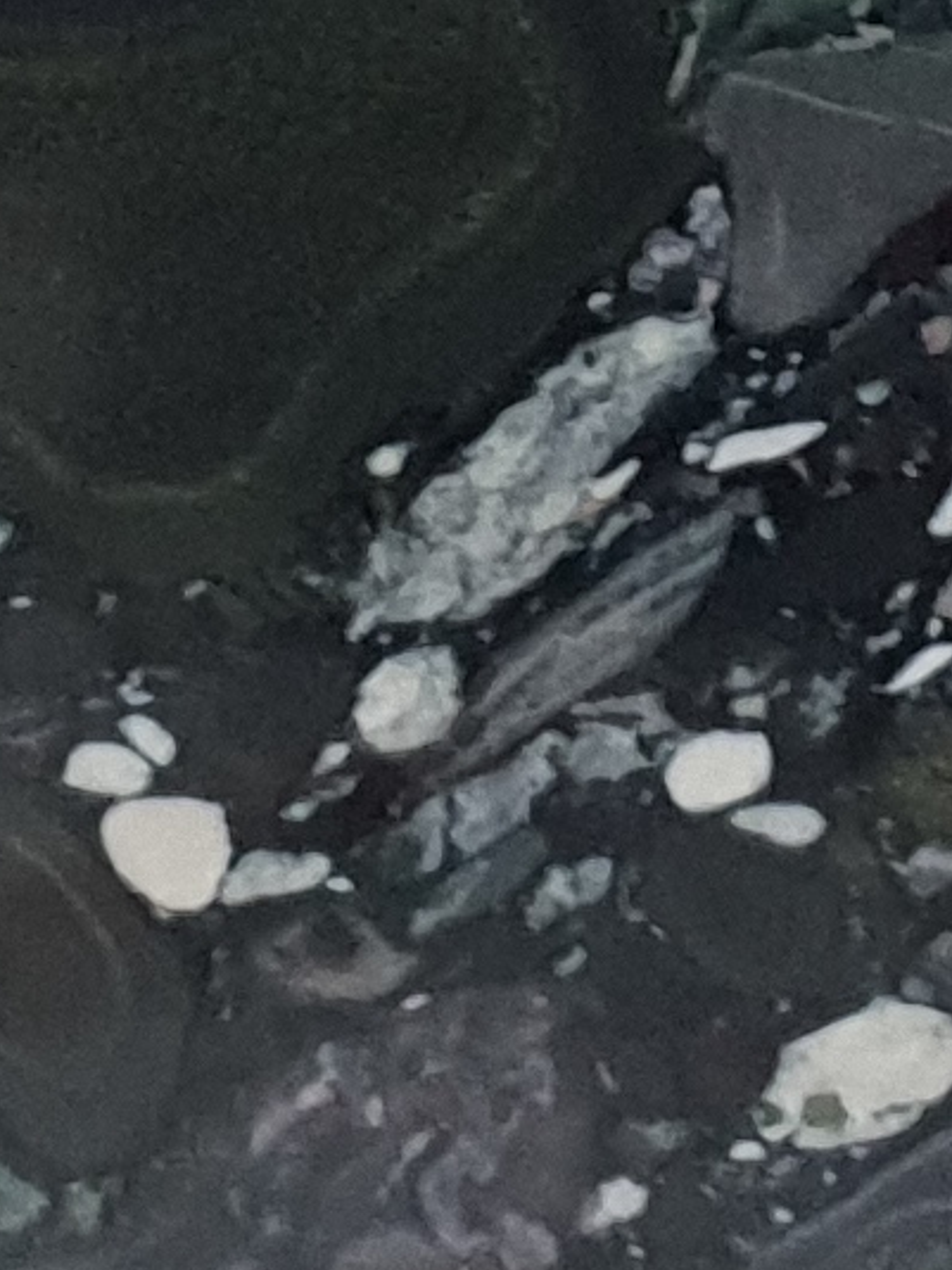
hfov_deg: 7.6
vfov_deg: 9.8
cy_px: -517
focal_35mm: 196
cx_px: 724
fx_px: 7190
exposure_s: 1/20
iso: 320
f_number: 1.5
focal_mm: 4.3
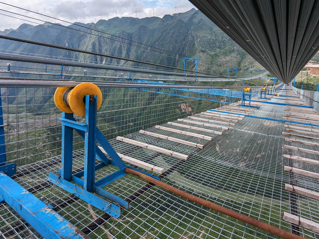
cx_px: 184
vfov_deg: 68.2
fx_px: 175
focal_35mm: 19
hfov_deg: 84.1
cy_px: 99
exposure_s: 1/1565
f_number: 2.2
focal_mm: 2.35
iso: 51
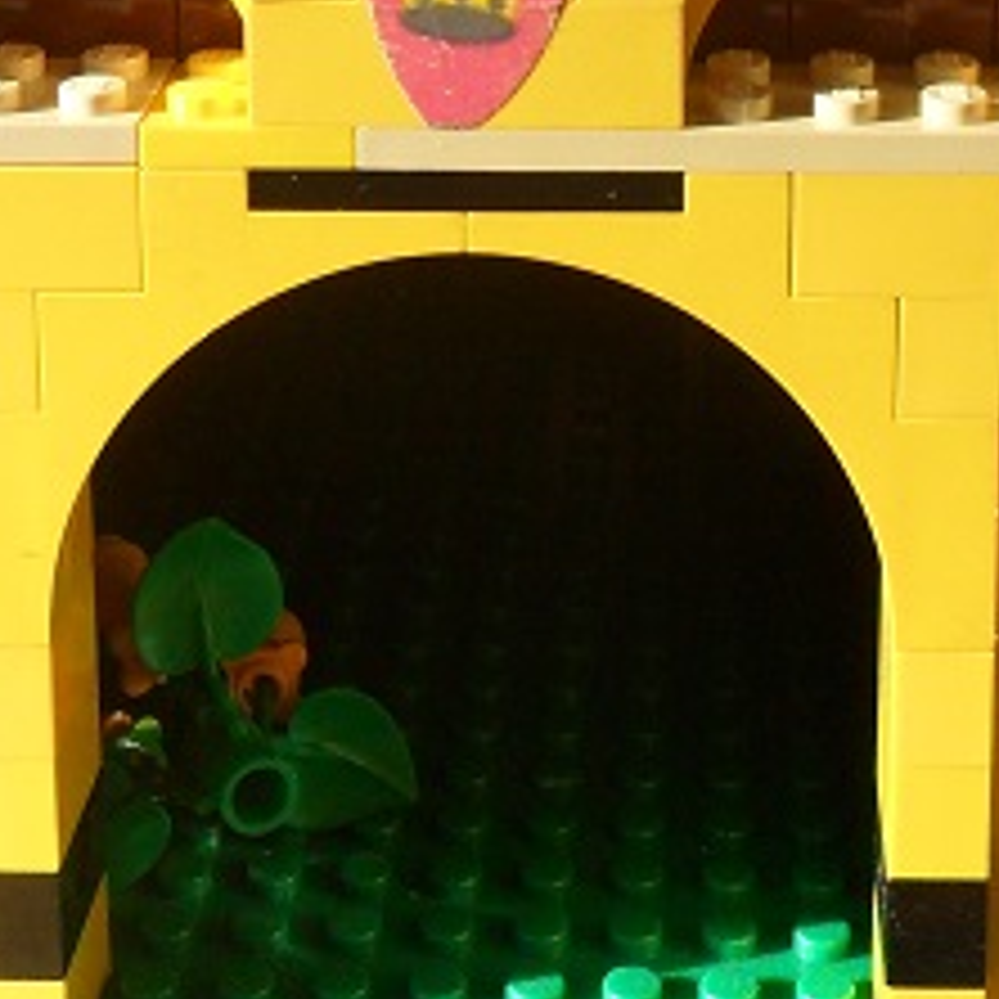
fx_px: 2808
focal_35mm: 86
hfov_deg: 20.1
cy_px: -238
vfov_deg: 18.9
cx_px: 698
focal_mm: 4.9
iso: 100
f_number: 3.5
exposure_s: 1/250
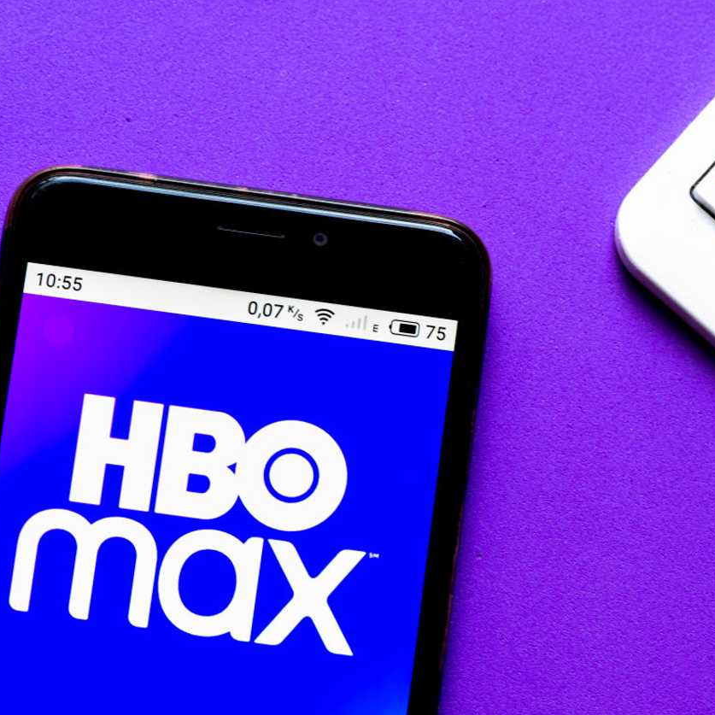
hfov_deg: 12.3
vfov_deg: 12.3
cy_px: 357
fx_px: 3318
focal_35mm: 142
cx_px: 397
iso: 200
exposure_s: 1/20
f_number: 5
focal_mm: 60
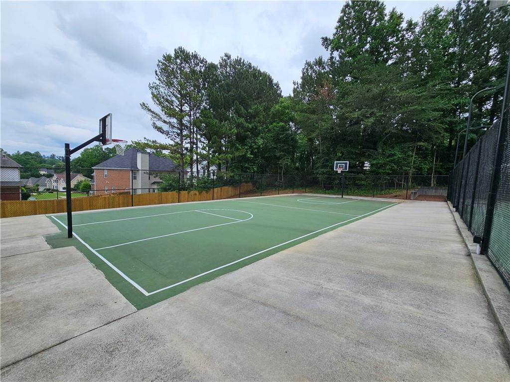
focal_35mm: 13
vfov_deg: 89.9
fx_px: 192
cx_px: 255
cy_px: 191
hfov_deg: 106.2
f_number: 2.2
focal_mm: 2.2
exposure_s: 1/2517
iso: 50
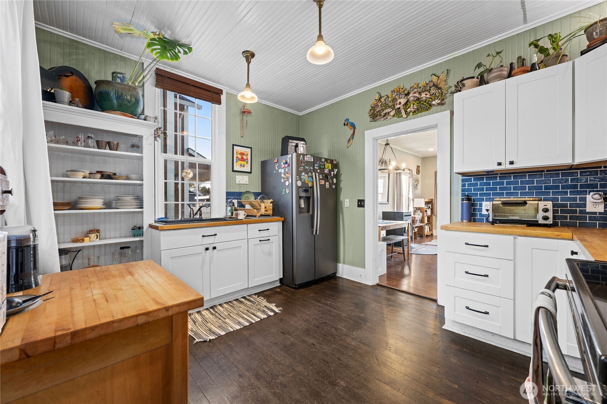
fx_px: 236
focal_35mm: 14
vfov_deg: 81.2
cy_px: 202
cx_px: 304
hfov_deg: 104.3
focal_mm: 14
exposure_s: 1/2
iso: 400
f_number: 9
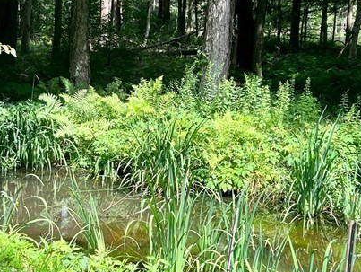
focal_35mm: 66
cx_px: 111
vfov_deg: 22.3
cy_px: 120
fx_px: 689
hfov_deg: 29.1
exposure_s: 1/1029
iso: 50
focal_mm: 5.7
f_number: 1.5
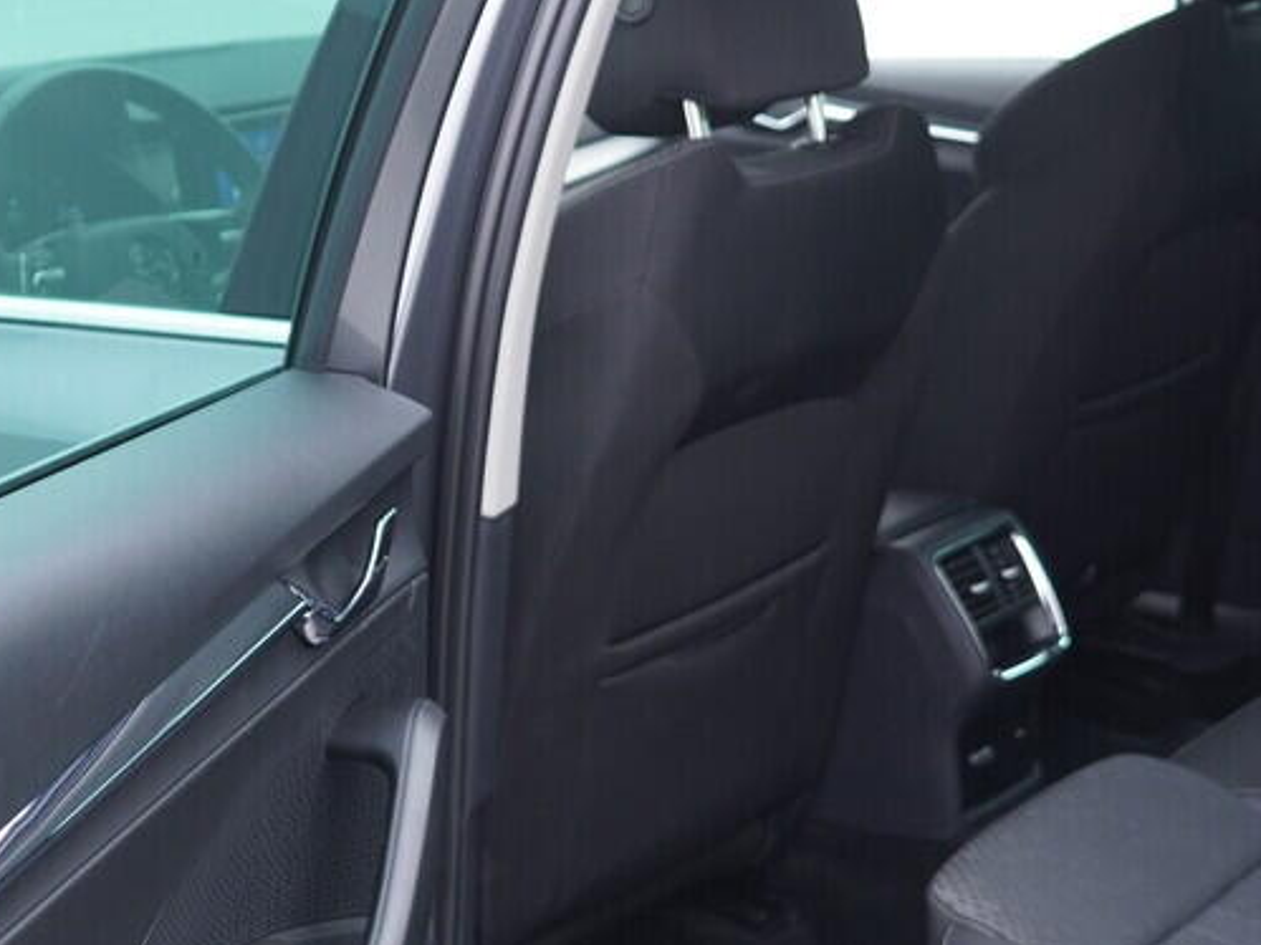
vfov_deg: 20.7
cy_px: 610
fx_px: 2586
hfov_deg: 27.4
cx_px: 695
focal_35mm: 71
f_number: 2.8
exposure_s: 1/40
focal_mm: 24
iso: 250
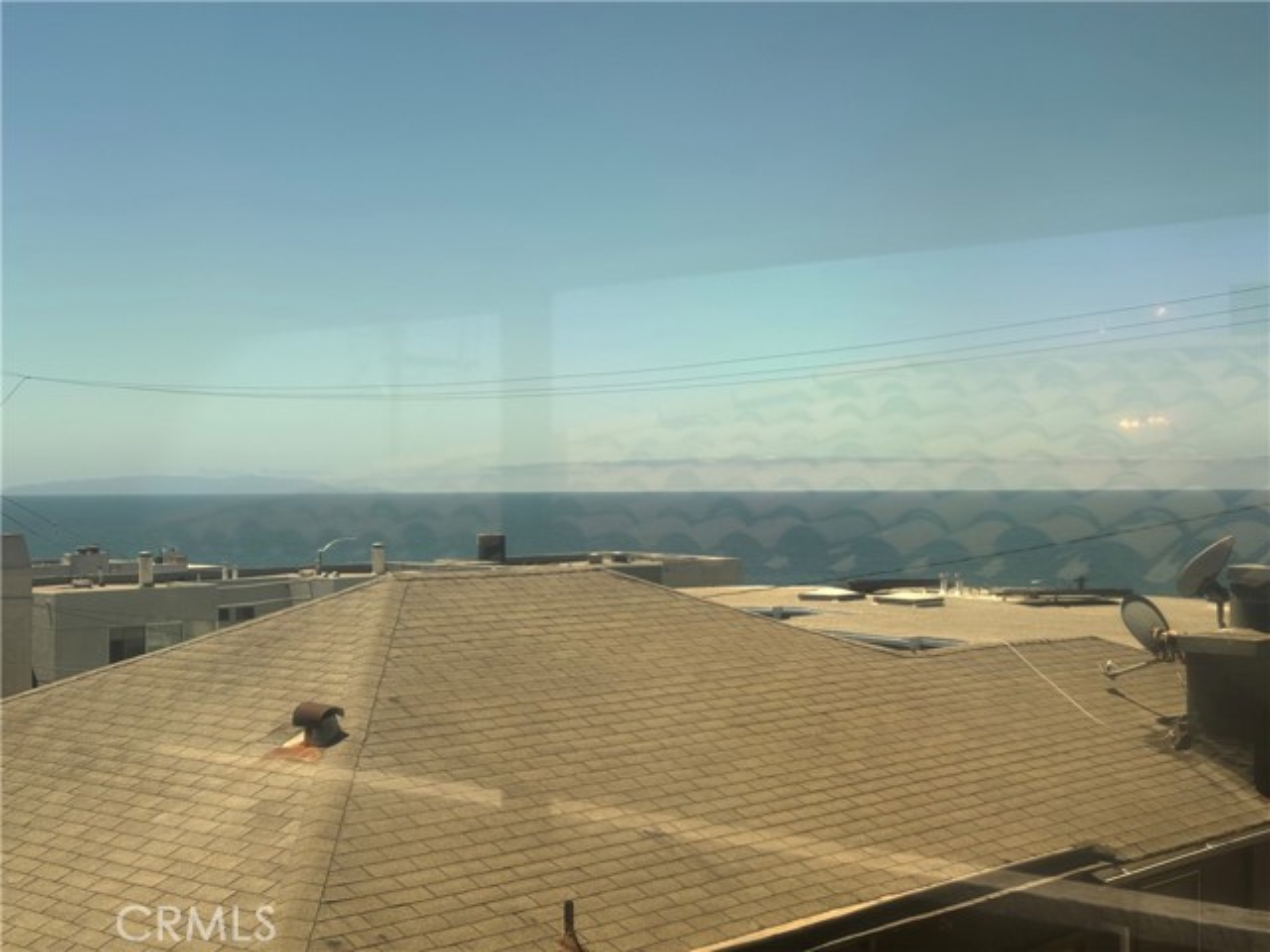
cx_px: 635
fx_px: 1908
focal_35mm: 52
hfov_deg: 36.8
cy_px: 476
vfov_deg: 28.0
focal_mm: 5.96
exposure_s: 1/1543
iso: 32
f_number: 1.6
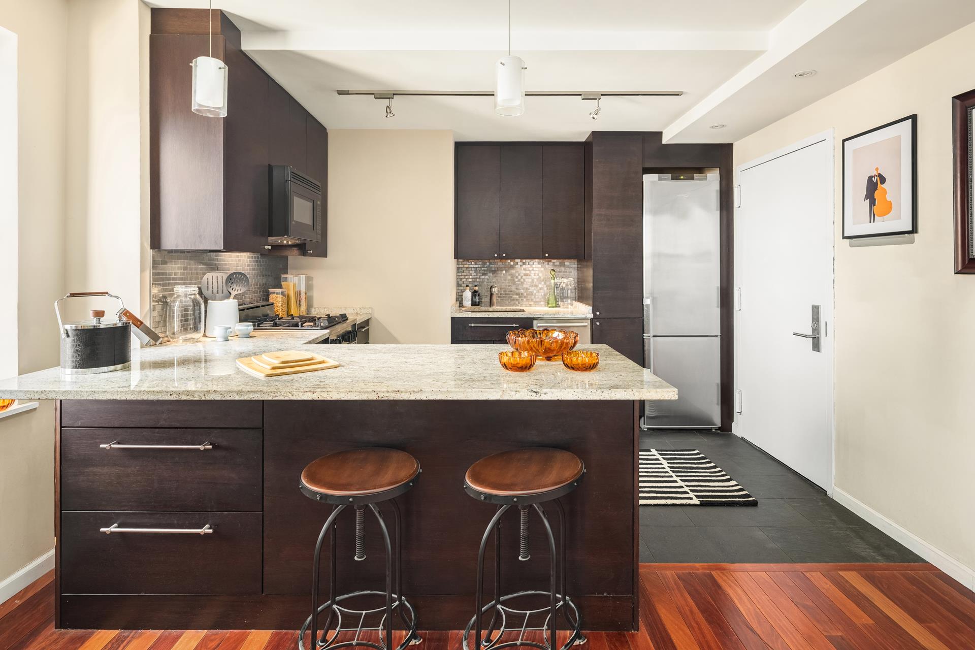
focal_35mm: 17
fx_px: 460
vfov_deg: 70.4
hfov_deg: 93.3
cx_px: 488
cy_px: 325
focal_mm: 17
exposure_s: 1.6
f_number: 13
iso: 500
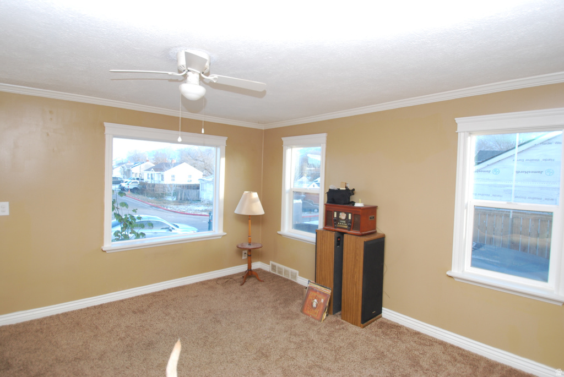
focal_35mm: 18
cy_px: 188
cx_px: 282
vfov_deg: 67.5
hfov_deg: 89.9
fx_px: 282
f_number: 4
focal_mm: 12
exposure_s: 1/60
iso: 220
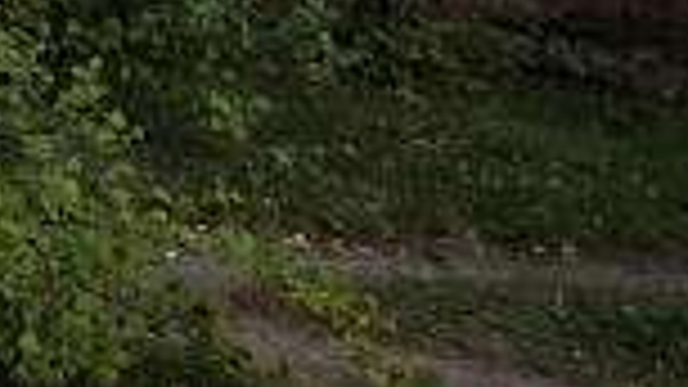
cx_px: -499
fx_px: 1860
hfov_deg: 17.5
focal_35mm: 102
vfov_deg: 9.8
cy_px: -657
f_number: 1.9
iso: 100
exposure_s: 1/100
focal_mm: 7.79
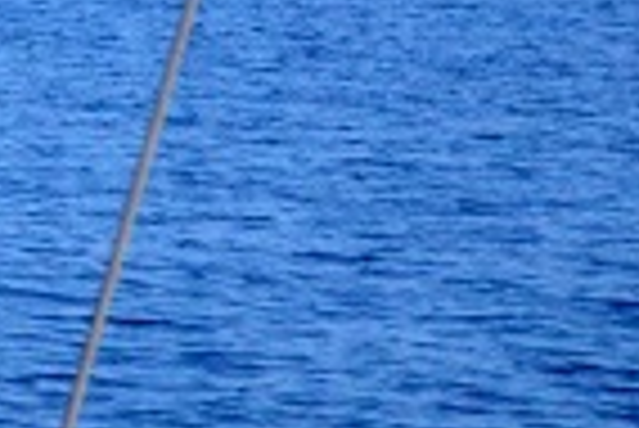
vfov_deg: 5.4
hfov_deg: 7.1
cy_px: -79
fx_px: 4495
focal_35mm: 253
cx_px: -1411
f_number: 4
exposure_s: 1/8000
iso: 1600
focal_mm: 24
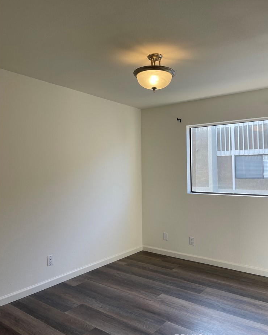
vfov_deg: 64.0
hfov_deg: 53.2
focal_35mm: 27
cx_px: 136
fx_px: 268
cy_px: 157
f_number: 1.6
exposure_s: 1/209
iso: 32
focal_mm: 5.1
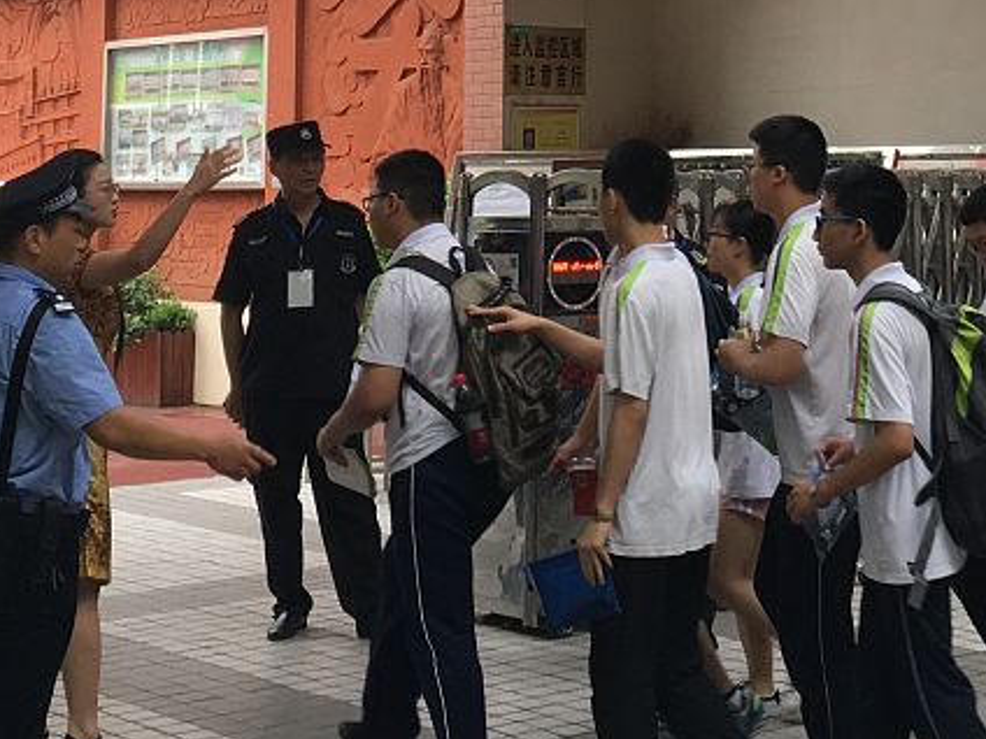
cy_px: -163
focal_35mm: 82
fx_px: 2336
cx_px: 744
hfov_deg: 23.6
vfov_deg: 17.1
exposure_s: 1/100
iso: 40
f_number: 2.2
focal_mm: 4.15
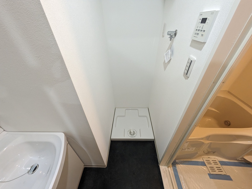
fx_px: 102
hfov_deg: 102.0
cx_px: 126
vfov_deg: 85.7
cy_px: 94
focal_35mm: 14
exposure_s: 1/40
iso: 233
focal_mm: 1.83
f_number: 2.2
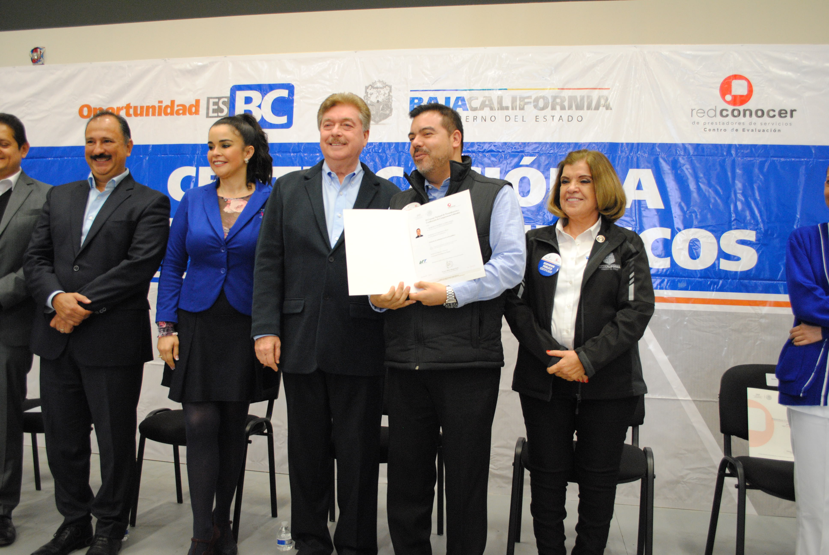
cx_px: 414
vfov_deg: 43.7
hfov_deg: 61.9
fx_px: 692
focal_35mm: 30
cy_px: 278
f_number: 3.8
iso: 800
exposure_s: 1/25
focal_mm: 20
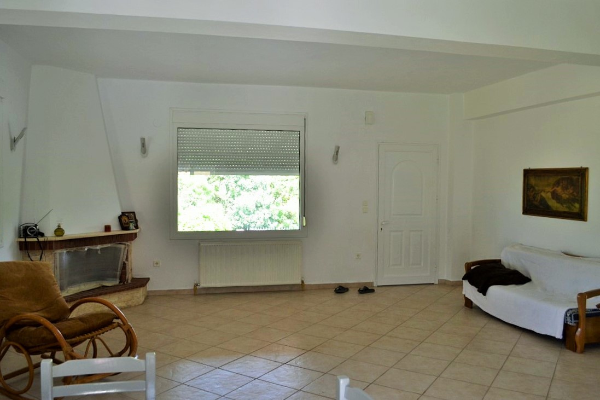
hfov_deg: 67.4
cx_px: 300
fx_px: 450
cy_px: 200
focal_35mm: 27
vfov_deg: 47.9
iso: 400
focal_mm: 18
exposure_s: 1/100
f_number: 5
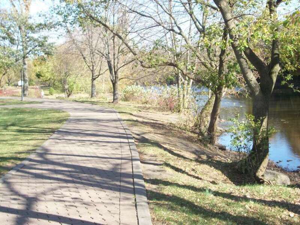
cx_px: 150
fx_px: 468
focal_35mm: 54
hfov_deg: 35.5
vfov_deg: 27.0
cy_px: 112
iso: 80
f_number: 4
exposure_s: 1/200
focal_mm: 9.7
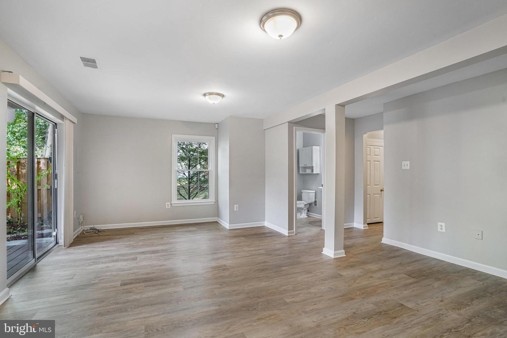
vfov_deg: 73.7
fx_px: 225
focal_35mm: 16
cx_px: 254
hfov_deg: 96.7
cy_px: 169
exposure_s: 1/640
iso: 1250
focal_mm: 16
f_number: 8
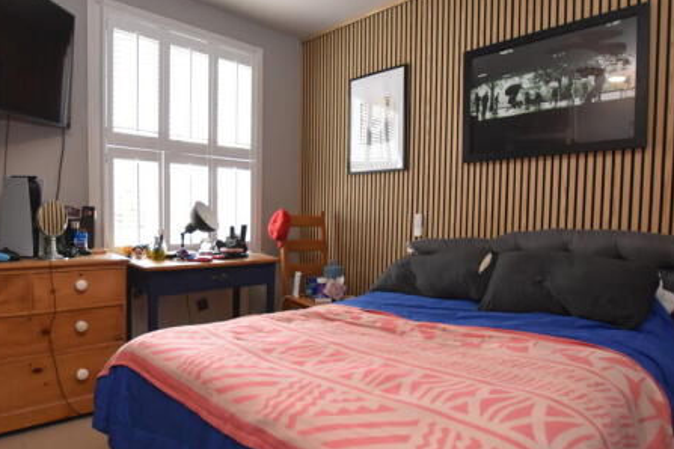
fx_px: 412
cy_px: 239
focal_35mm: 22
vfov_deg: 57.2
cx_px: 308
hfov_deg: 78.4
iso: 1250
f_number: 3.5
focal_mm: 10
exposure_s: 1/60
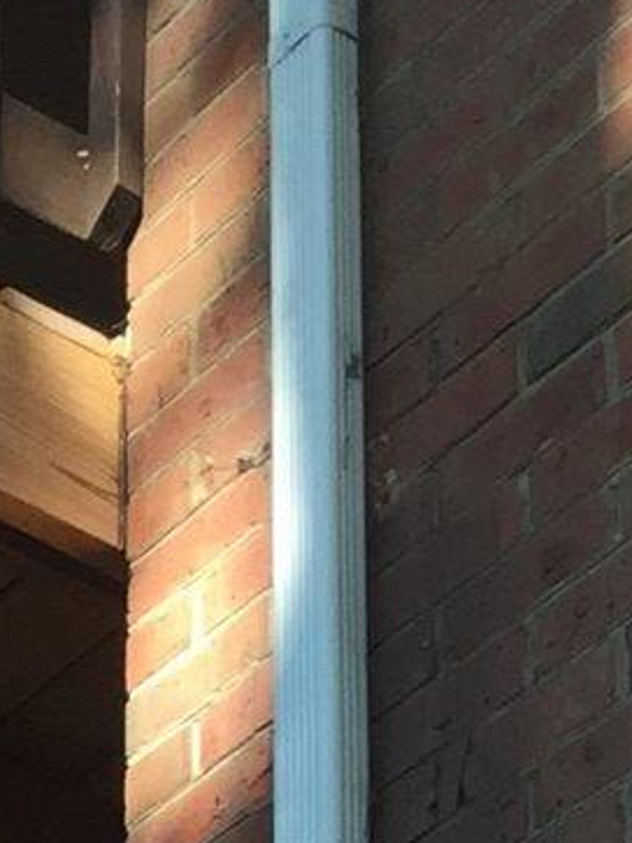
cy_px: 2232
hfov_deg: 7.5
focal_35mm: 184
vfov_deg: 9.3
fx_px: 4482
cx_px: -976
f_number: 2.2
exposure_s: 1/139
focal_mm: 4.15
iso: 32
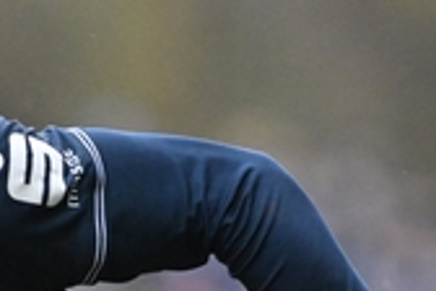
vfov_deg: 1.3
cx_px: -26
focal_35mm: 1072
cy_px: 340
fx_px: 12982
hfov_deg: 1.9
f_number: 4
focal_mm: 300
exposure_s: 1/2000
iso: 12800
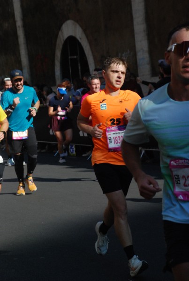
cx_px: 94
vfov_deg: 16.0
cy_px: 140
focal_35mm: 128
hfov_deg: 10.8
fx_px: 999
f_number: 7.1
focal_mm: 85
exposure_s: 1/2000
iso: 1000
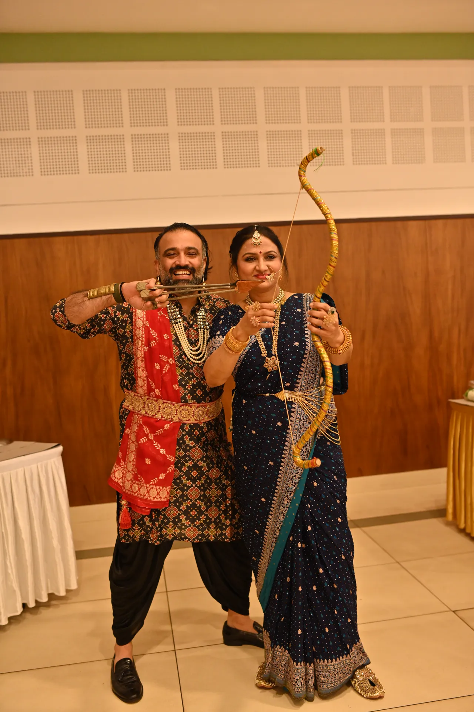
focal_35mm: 35
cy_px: 356
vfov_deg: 54.4
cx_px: 237
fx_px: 691
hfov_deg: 37.9
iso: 1250
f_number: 2.2
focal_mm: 35
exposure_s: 1/200
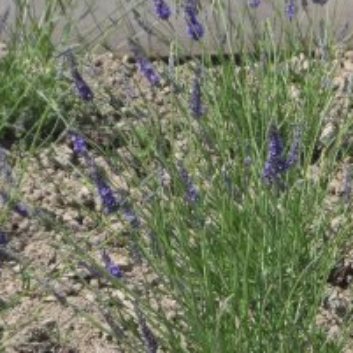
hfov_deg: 7.4
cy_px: 200
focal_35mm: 236
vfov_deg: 7.4
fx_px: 2723
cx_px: 97
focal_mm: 19.5
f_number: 4.6
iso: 80
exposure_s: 1/500
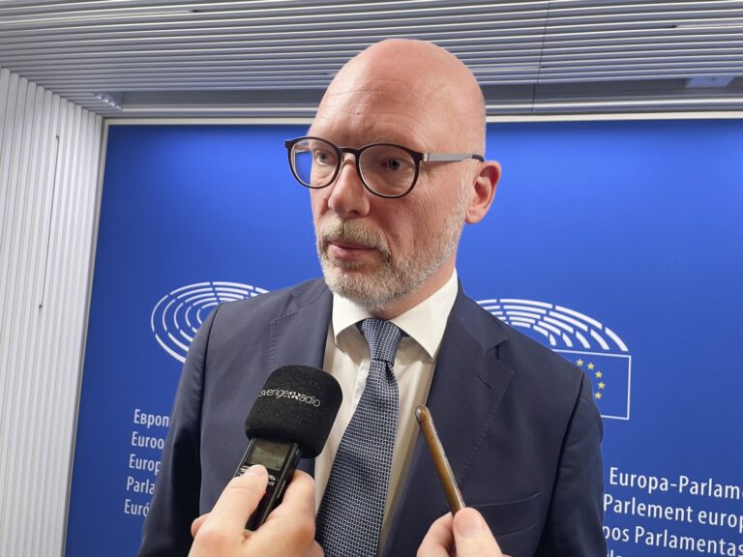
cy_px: 278
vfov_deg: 53.1
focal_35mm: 26
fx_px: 558
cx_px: 372
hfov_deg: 67.3
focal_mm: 4.2
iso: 80
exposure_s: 1/50
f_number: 1.6
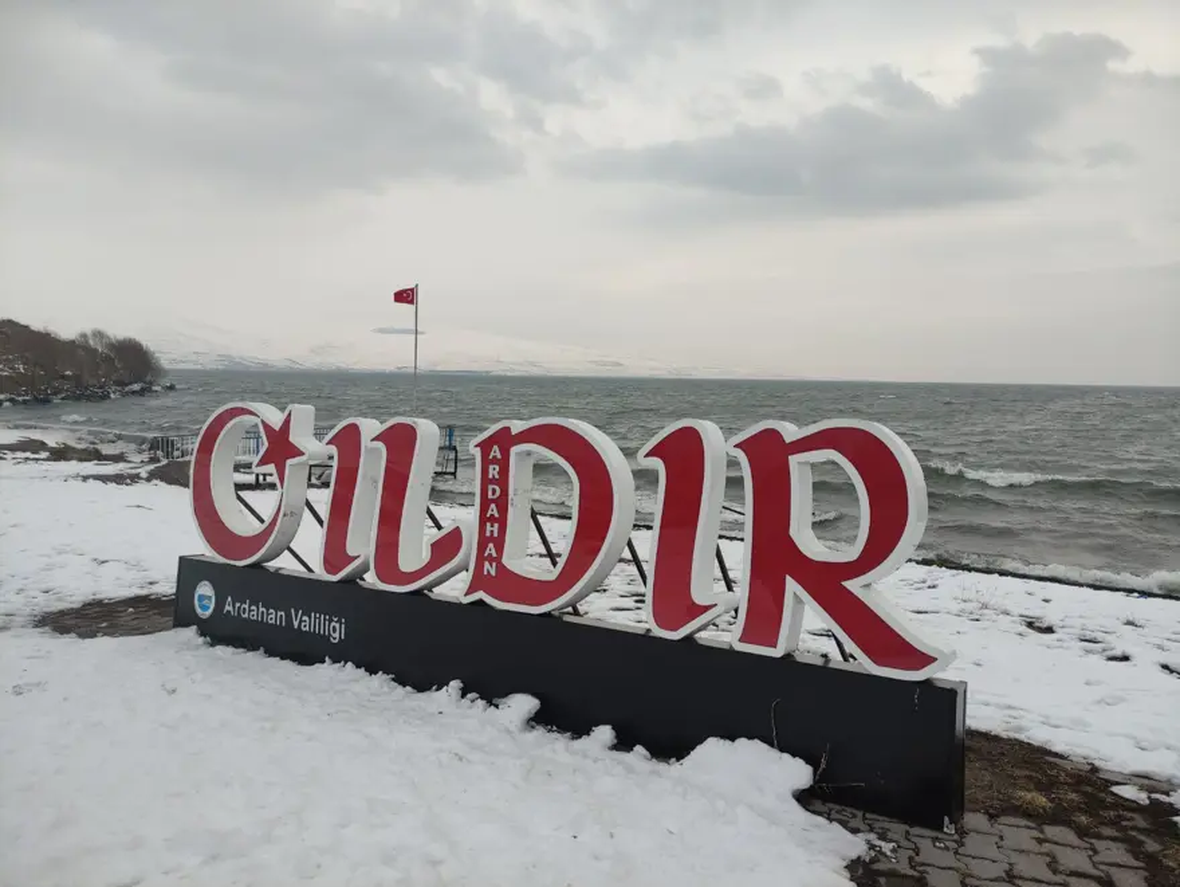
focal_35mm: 25
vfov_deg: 54.9
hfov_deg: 69.4
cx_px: 590
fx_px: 853
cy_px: 444
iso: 100
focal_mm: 5.43
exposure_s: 1/508
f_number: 1.89
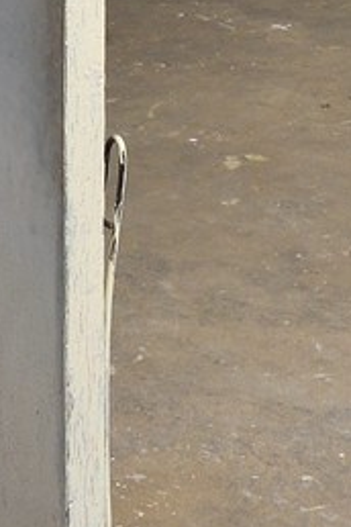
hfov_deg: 6.3
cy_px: -956
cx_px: 188
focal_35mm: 217
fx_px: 3173
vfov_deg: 8.3
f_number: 6.3
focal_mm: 35
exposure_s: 1/640
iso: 800
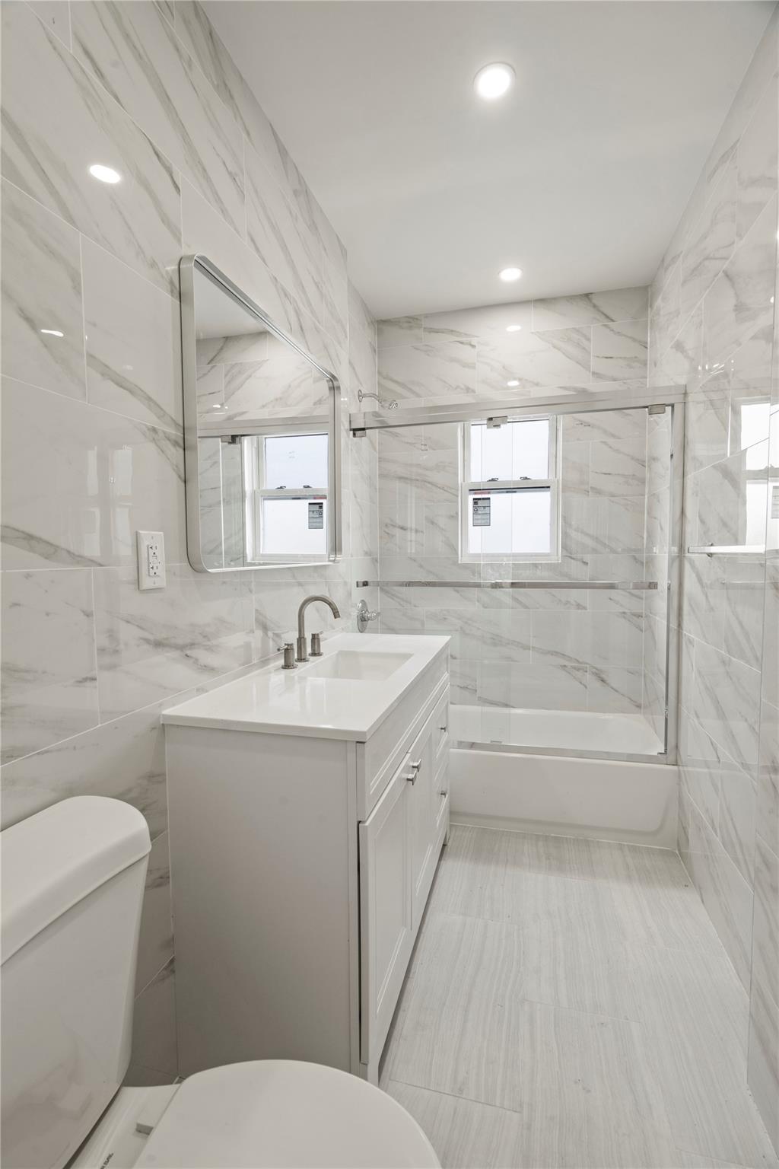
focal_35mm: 16
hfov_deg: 73.7
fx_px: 519
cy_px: 584
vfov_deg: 96.7
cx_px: 390
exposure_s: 1/2.5
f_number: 10
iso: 400
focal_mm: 16
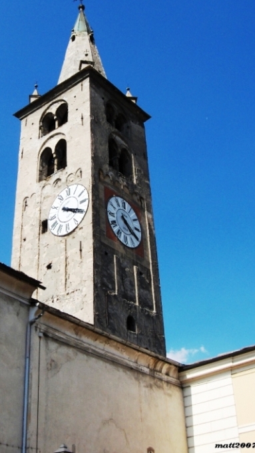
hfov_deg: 24.7
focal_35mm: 48
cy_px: 201
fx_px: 577
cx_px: 73
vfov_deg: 42.8
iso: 100
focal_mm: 8
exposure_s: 1/1000
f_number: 4.8
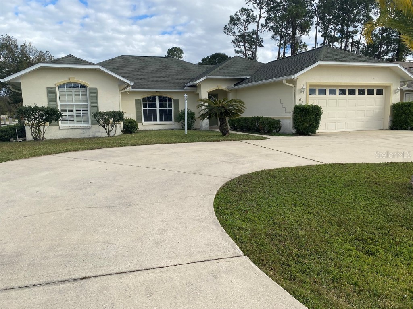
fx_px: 310
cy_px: 154
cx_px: 206
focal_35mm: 26
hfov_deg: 67.3
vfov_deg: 53.1
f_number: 1.8
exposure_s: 1/2513
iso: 32
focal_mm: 4.25
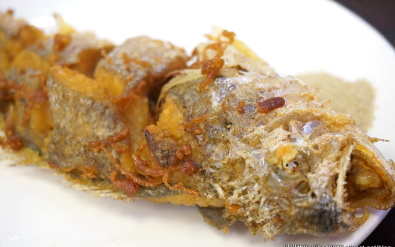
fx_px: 619
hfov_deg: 35.4
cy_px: 127
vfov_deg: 22.5
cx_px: 200
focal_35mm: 58
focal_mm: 37
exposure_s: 1/60
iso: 2500
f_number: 5.6
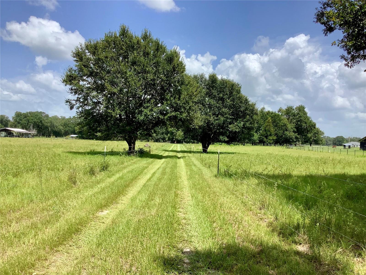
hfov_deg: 58.4
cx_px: 183
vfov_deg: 45.4
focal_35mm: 31
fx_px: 328
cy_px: 138
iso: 25
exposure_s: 1/1235
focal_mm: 3.3
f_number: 2.4
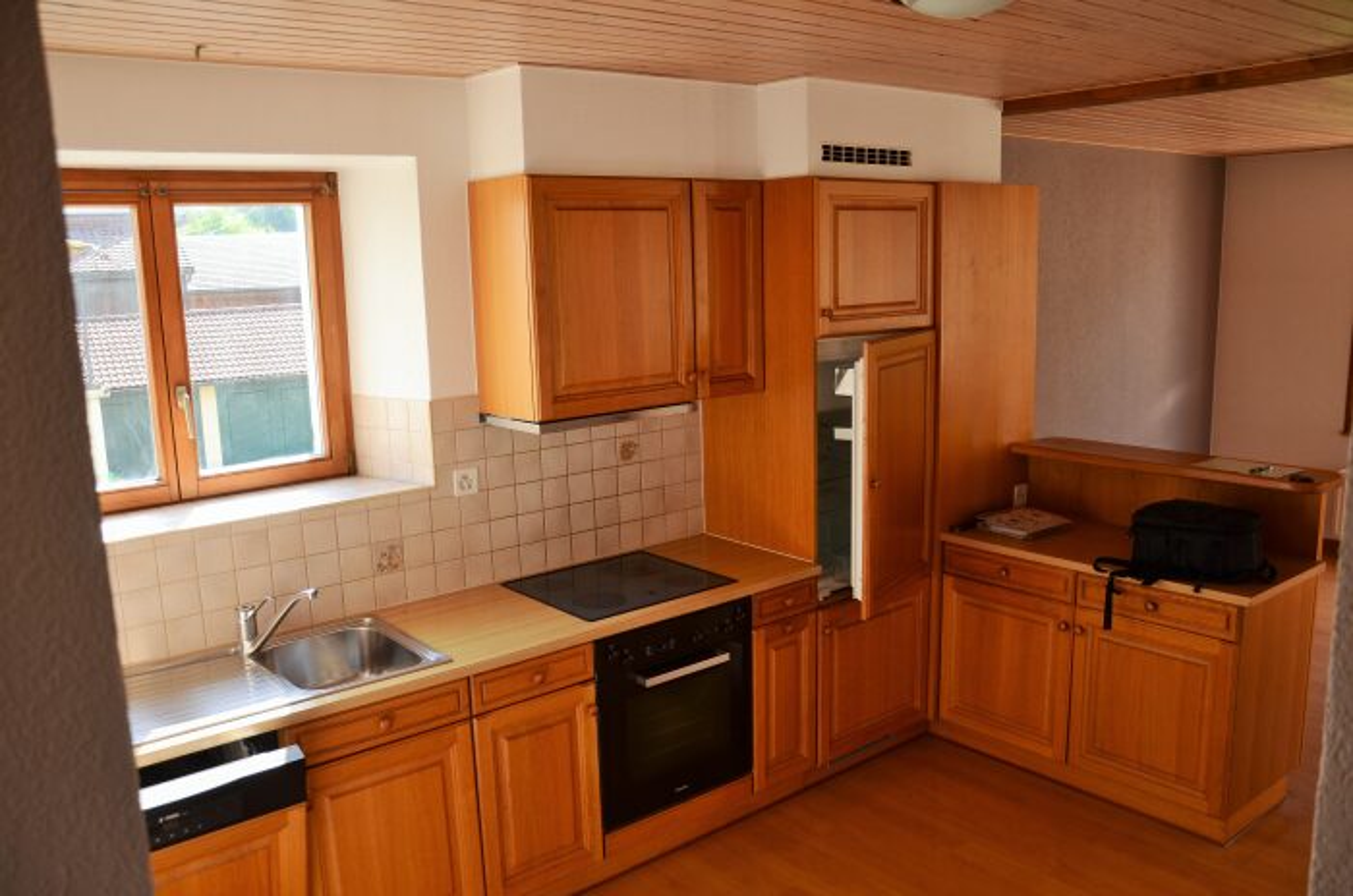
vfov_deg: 47.8
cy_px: 448
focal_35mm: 27
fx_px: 1013
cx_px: 676
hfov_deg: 67.5
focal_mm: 18
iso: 320
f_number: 4
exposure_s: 1/250
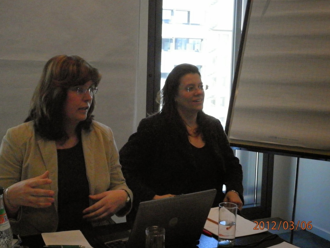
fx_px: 496
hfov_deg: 36.8
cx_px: 145
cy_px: 113
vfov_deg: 28.0
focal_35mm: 52
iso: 800
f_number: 4.3
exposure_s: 1/250
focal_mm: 8.2
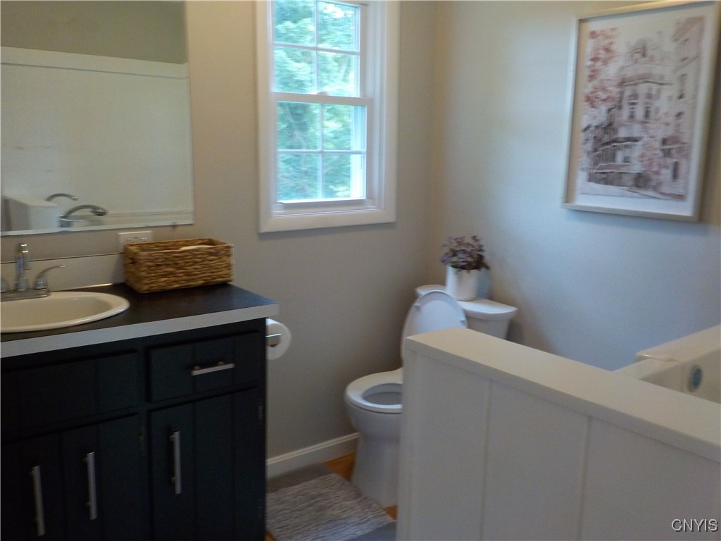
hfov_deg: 60.0
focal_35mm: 30
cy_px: 270
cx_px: 360
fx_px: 625
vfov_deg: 46.8
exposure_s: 1/30
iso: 250
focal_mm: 4.1
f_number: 3.3
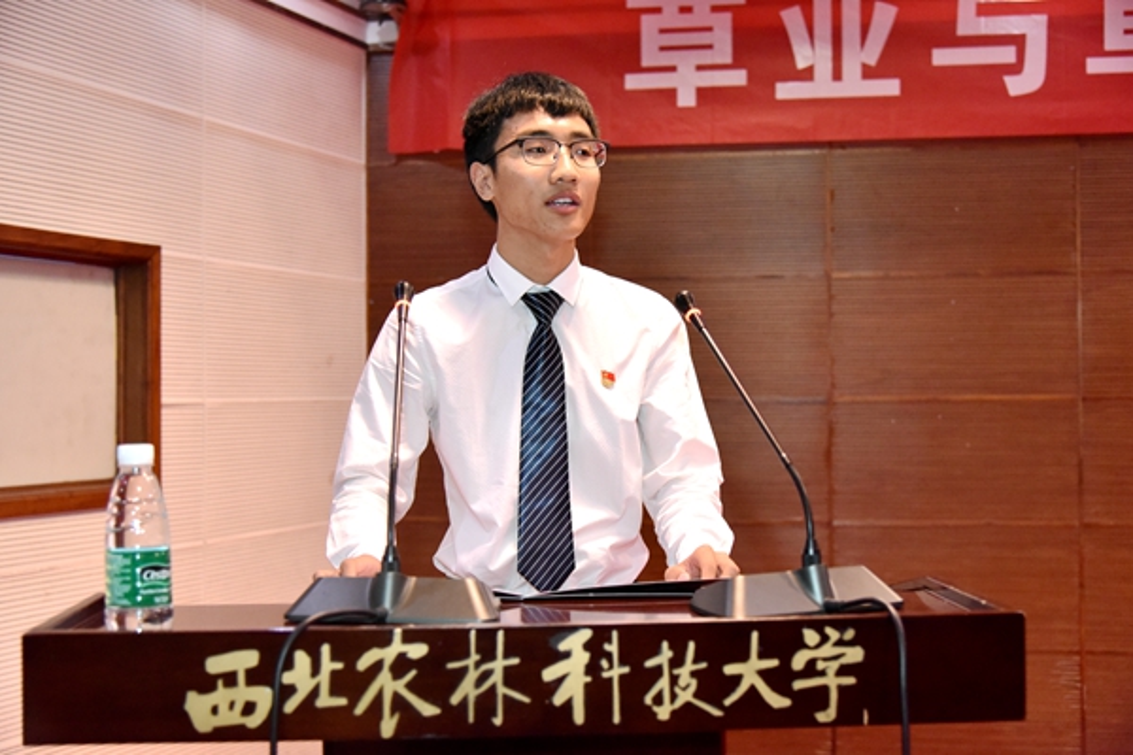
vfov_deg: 29.2
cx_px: 566
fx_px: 1448
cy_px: 378
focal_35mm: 46
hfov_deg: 42.7
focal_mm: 46
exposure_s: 1/250
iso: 4000
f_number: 4
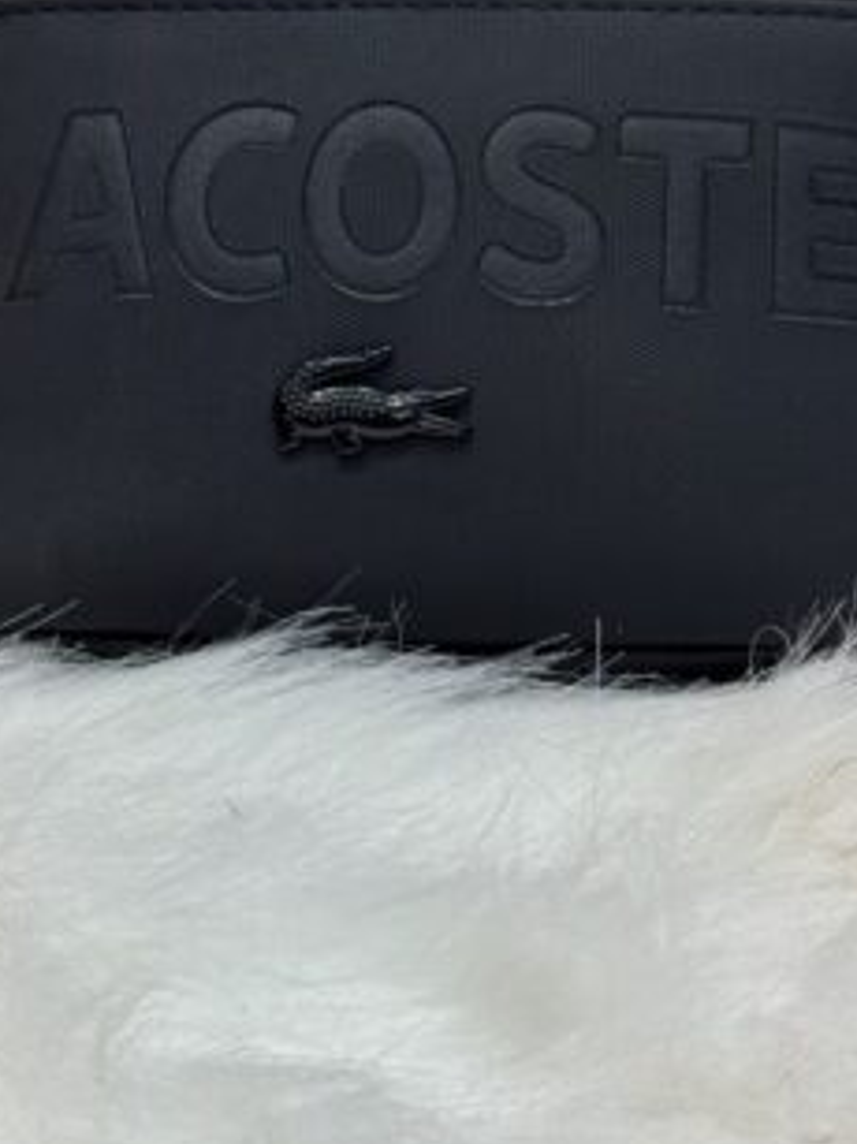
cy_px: -171
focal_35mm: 125
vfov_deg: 15.3
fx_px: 4129
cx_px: 376
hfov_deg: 11.8
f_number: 1.78
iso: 64
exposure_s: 1/100
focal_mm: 6.76
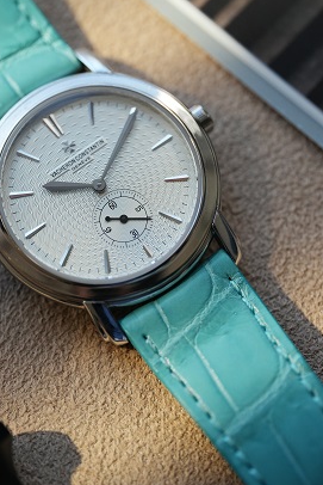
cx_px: 100
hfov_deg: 7.8
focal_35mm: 177
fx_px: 2380
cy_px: 184
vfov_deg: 11.6
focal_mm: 105
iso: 1000
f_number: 2.8
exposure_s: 1/250
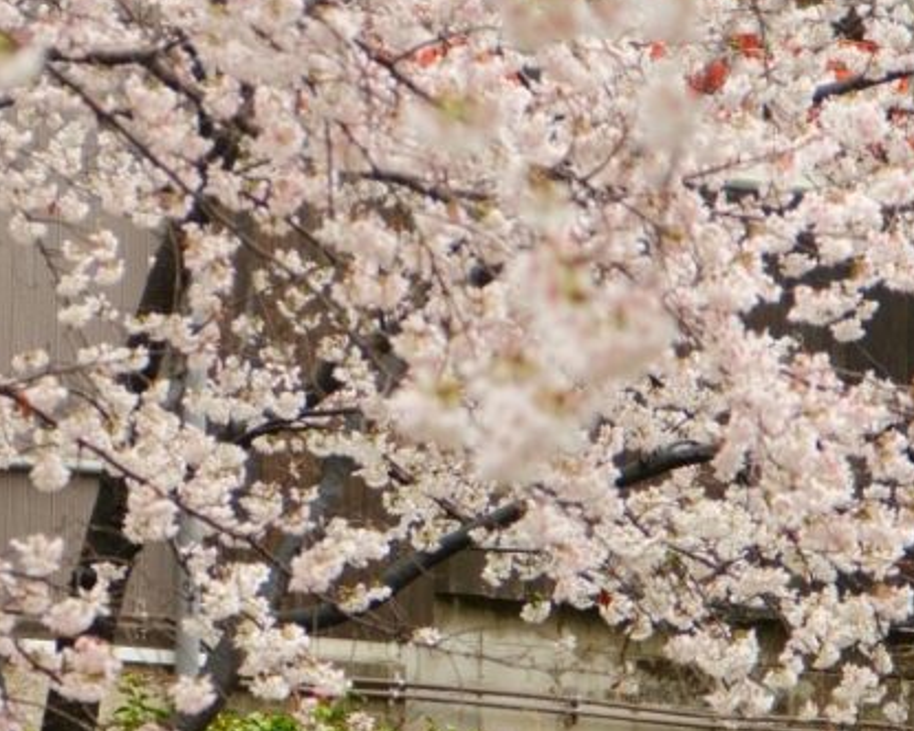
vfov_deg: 6.5
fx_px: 6411
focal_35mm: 237
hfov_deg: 8.1
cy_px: 639
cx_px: 97
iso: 400
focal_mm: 60.8
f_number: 4
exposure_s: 1/125
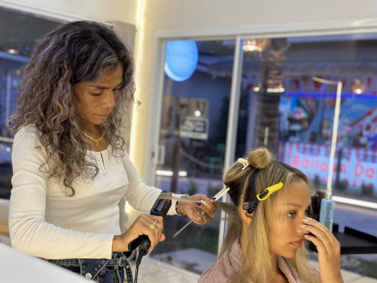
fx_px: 523
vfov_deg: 30.3
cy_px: 142
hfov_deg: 39.7
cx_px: 188
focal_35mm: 48
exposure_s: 1/100
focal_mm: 6.86
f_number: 1.78
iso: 100
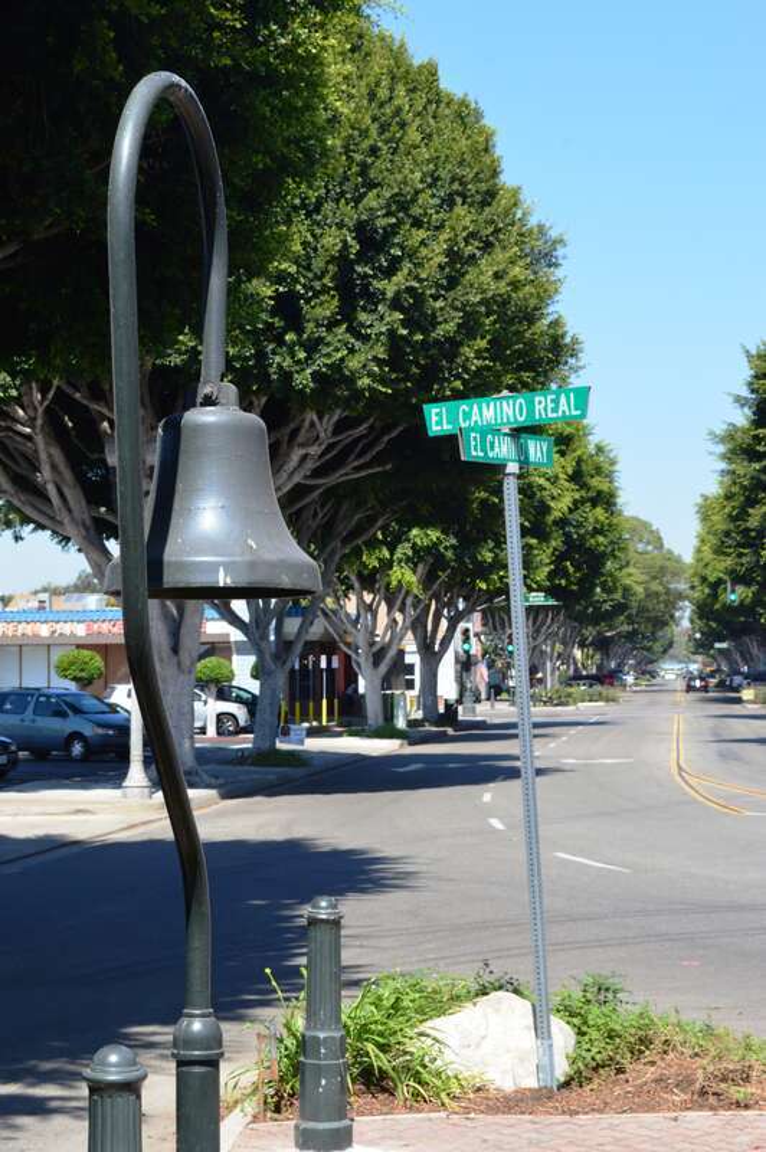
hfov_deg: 18.9
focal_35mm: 72
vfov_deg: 28.1
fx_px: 2302
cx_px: 383
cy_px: 576
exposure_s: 1/160
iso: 400
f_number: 9
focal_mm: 48
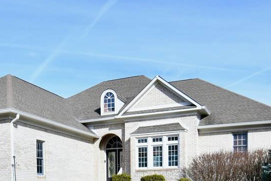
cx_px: 52
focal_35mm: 33
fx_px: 248
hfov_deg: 53.3
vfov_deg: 36.8
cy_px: 171
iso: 640
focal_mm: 14
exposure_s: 1/500
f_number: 11
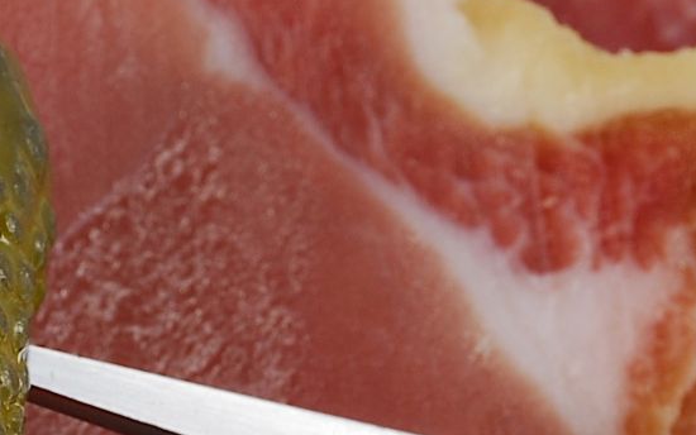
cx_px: 262
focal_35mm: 342
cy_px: 371
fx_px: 6488
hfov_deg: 6.1
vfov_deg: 3.8
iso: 100
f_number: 22
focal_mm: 60
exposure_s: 1/160
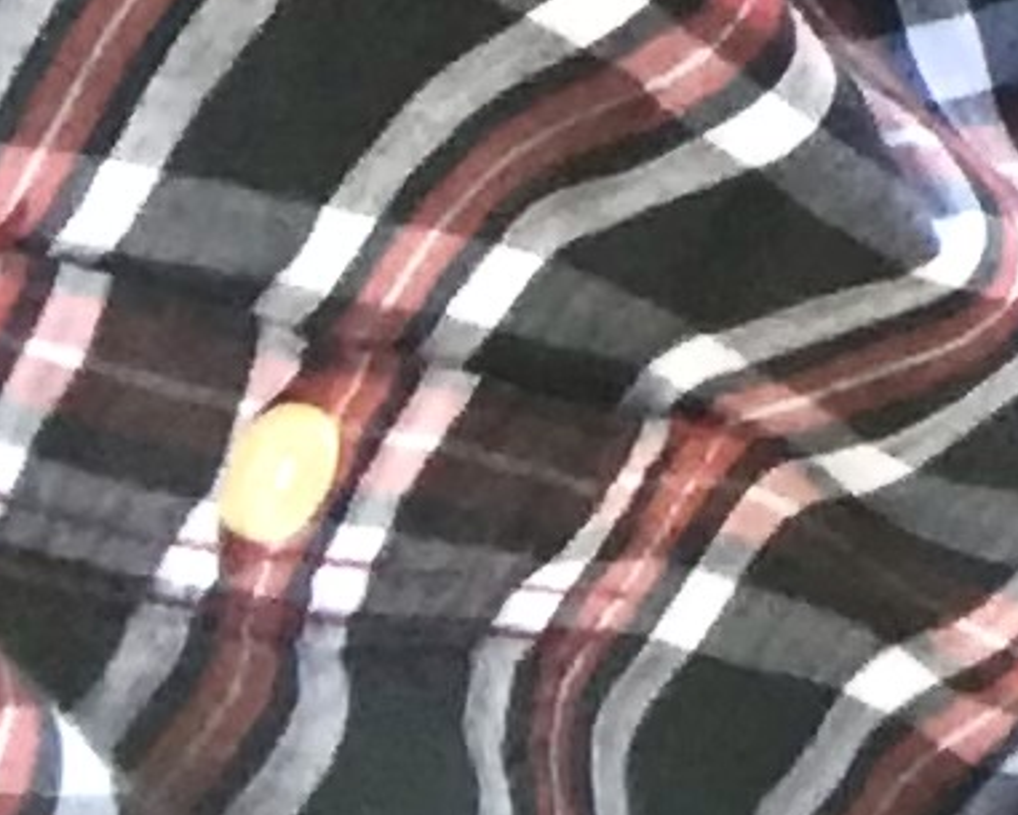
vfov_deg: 5.5
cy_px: -2140
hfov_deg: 6.3
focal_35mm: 253
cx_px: 4101
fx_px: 7625
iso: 25
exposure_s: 1/389
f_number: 2.2
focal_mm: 2.87
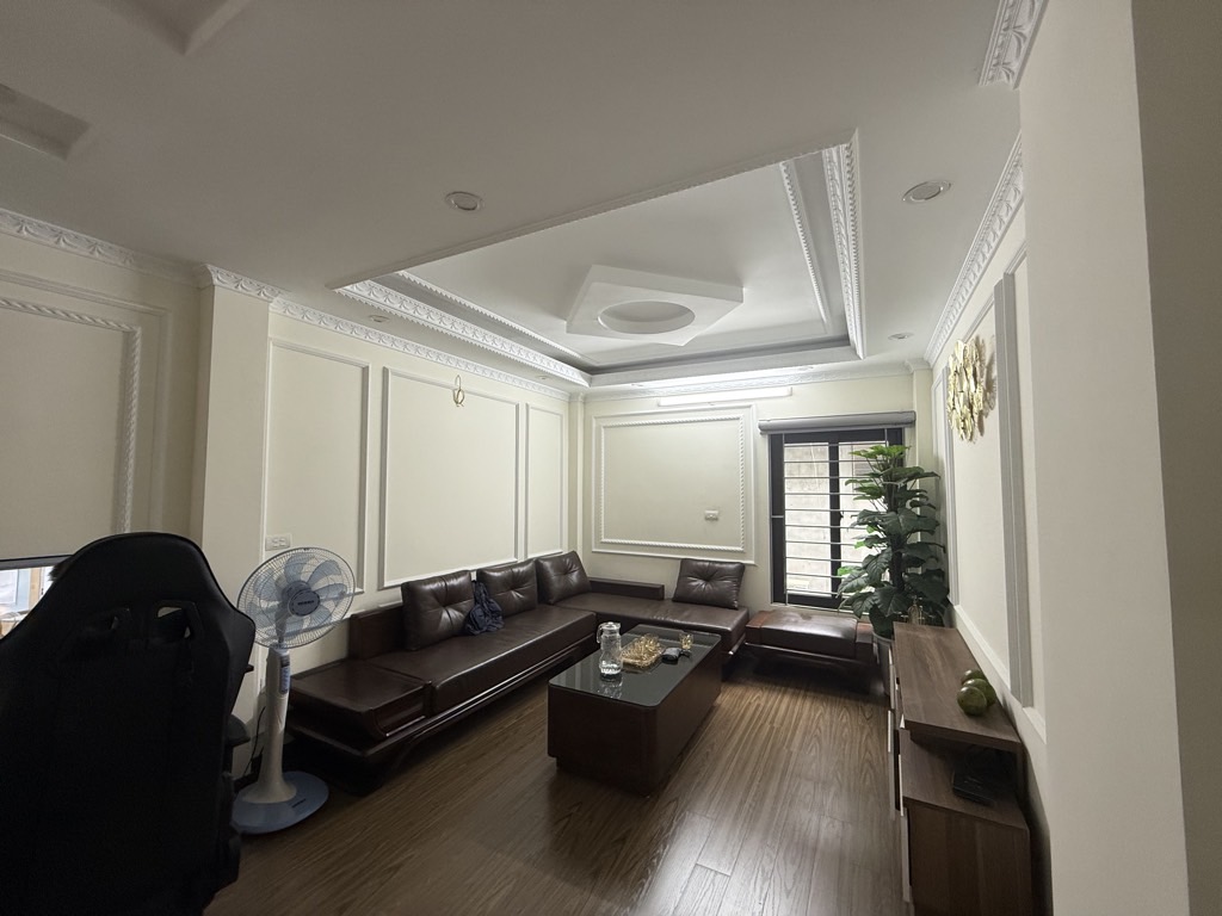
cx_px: 611
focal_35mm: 14
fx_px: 494
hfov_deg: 102.1
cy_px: 458
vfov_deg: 85.7
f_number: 2.2
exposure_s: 1/100
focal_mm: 2.22
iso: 200
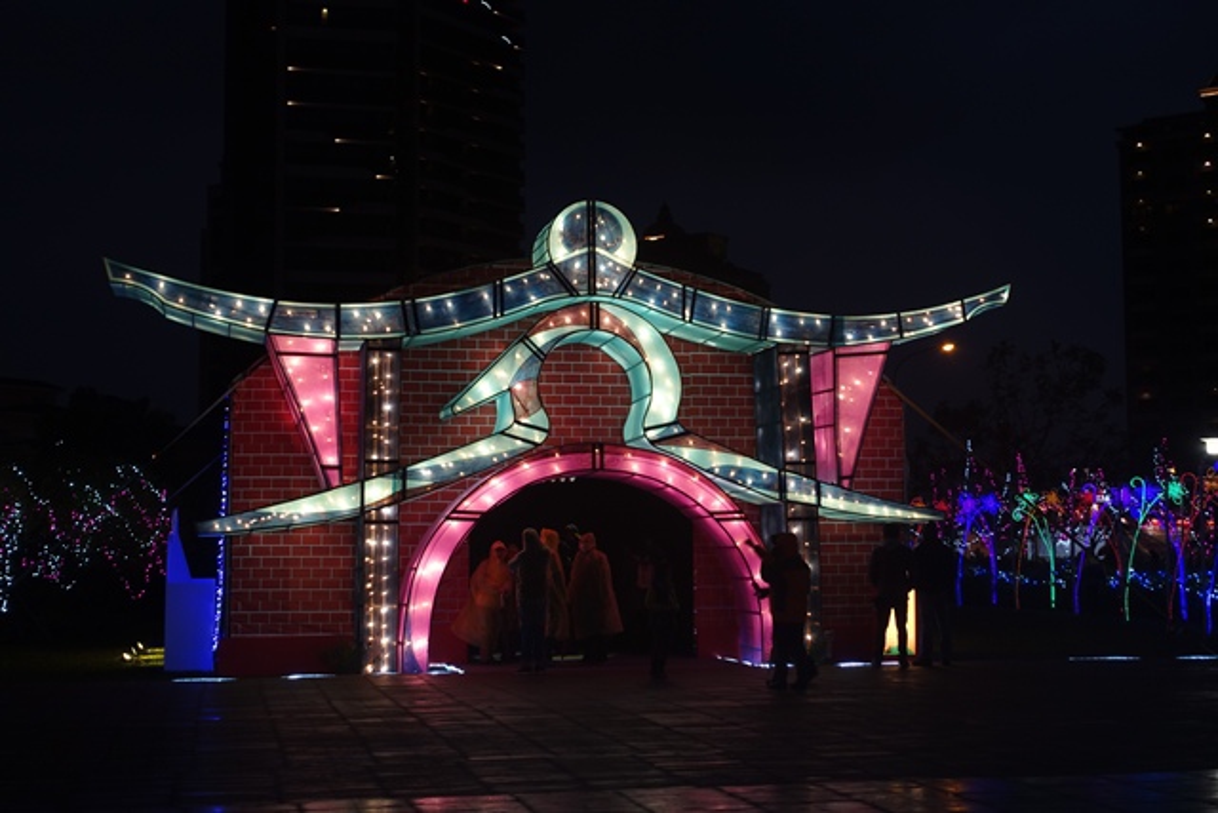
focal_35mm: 55
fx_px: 1861
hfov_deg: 36.2
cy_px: 406
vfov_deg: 24.6
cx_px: 609
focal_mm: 20.05
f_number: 2.8
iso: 125
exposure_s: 1/20
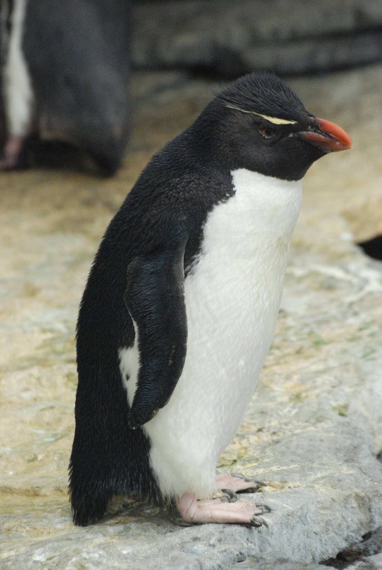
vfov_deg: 6.2
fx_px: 5237
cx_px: 191
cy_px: 285
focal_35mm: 330
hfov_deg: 4.2
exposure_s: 1/160
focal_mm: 220
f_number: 9
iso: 1600
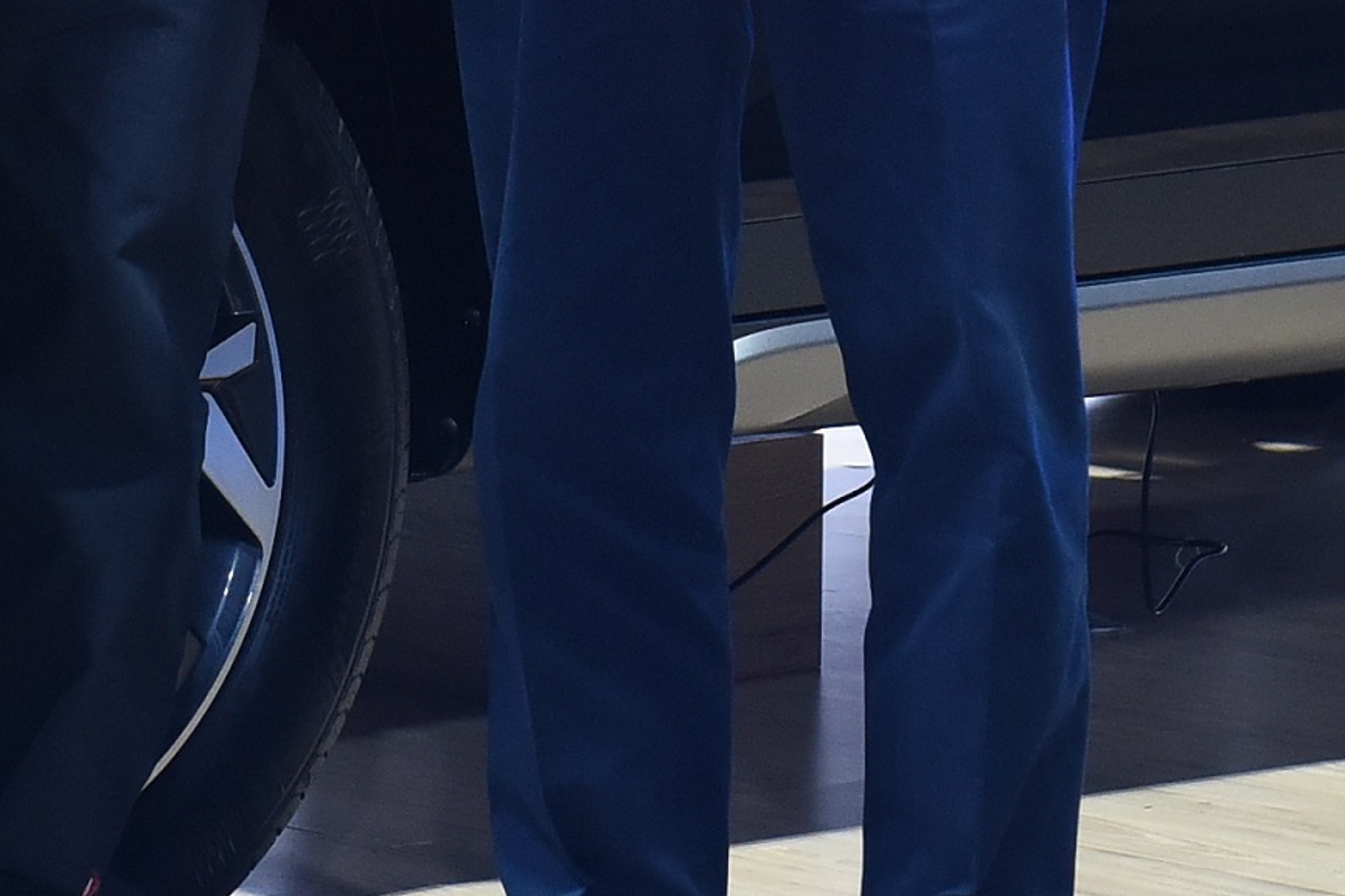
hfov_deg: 6.7
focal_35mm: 306
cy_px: -739
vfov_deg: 4.4
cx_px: 449
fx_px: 11430
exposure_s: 1/200
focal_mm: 60
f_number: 5
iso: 1600
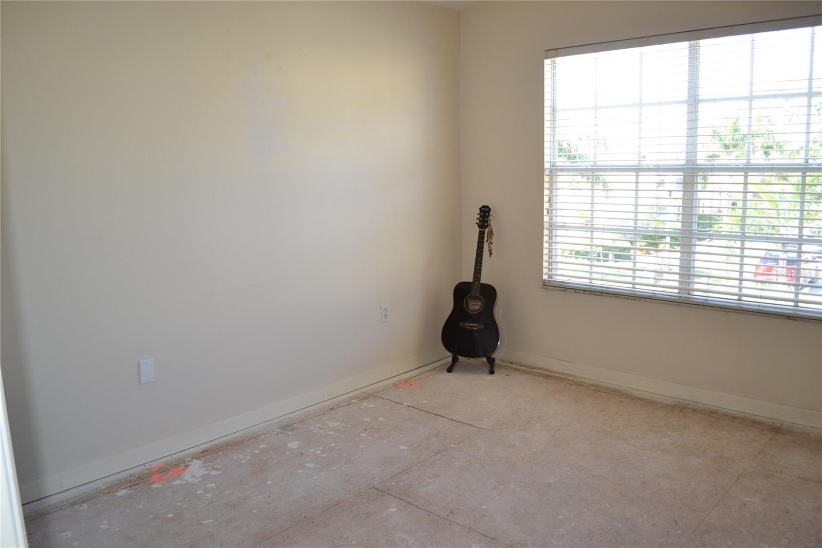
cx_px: 411
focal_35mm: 27
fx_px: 616
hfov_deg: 67.4
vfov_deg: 47.9
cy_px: 274
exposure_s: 1/125
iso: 400
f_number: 4
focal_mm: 18
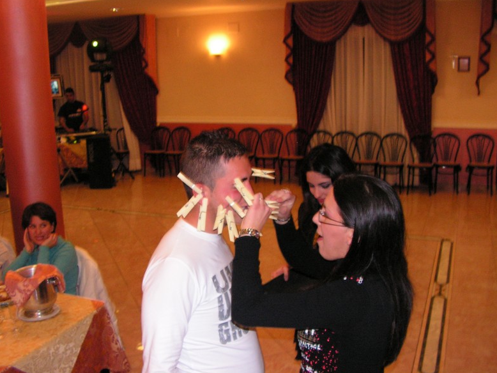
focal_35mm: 37
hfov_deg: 50.1
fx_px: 531
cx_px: 243
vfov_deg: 38.7
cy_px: 188
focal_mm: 6
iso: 200
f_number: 3.2
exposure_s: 1/40
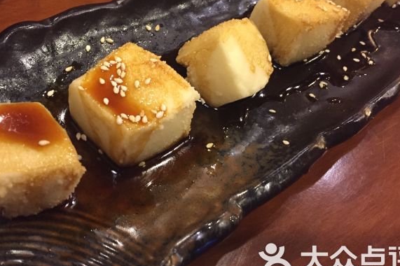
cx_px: 189
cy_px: 112
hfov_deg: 51.9
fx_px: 411
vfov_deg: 35.8
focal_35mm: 37
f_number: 2.2
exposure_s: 1/20
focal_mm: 4.15
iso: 250
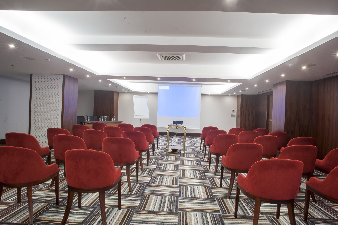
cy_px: 112
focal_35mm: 24
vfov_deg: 53.1
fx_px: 225
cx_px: 169
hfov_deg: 73.8
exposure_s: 2.5
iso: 200
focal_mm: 24
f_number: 22
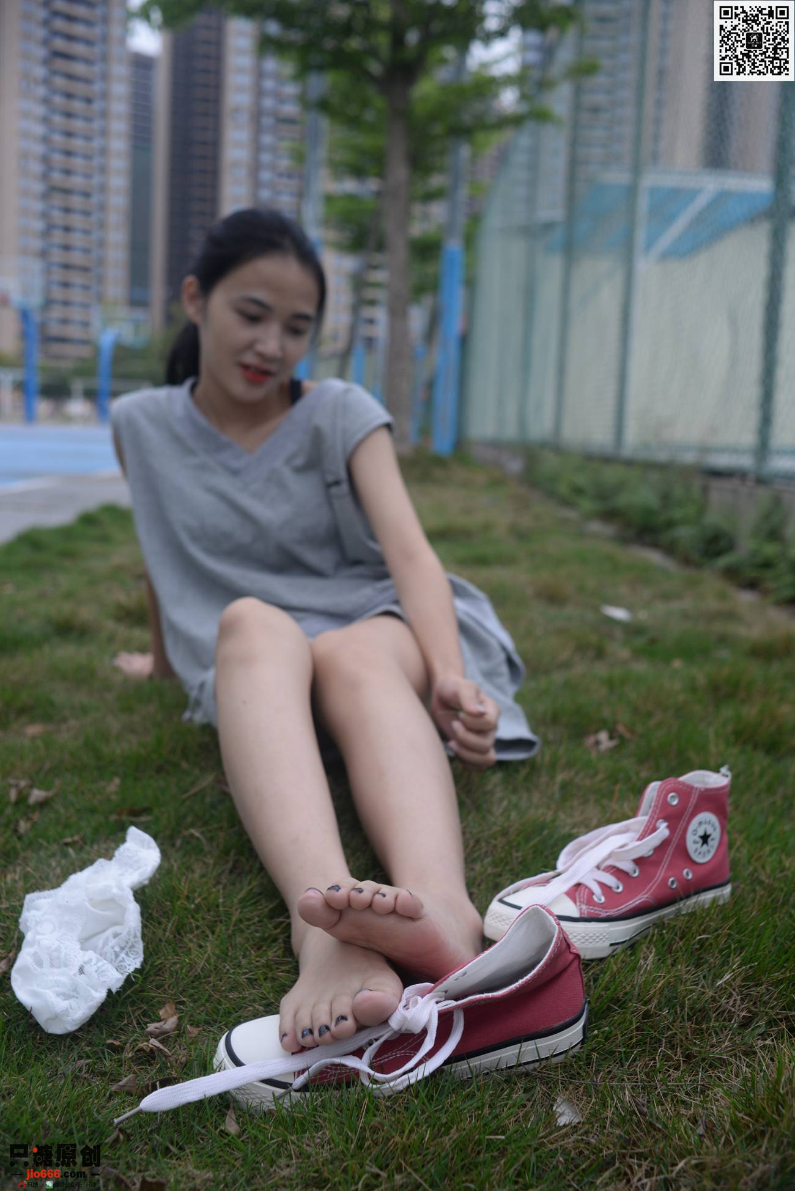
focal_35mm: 35
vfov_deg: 54.4
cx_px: 398
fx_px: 1158
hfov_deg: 37.9
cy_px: 596
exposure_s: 1/500
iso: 400
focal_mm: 35
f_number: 5
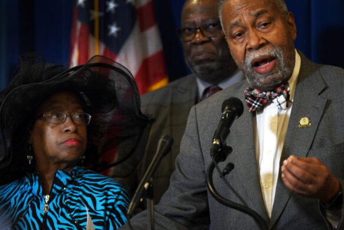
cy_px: 108
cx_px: 201
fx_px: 3101
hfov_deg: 6.3
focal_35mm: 325
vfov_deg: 4.2
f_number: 2.8
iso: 640
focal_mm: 185
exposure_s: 1/60
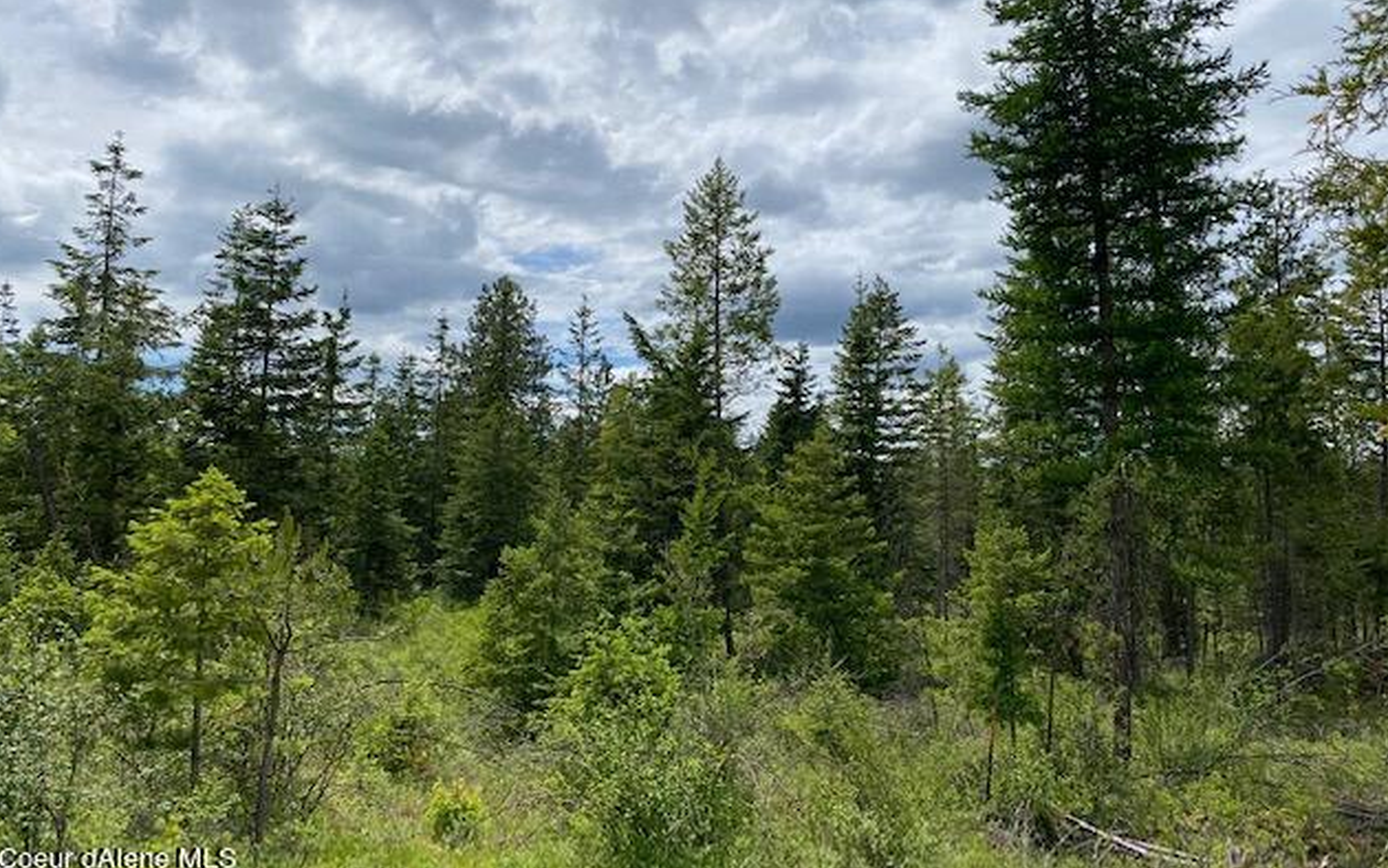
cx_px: 690
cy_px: 377
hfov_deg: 66.5
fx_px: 1059
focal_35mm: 28
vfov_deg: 44.5
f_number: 1.8
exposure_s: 1/6757
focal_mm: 4.25
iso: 32
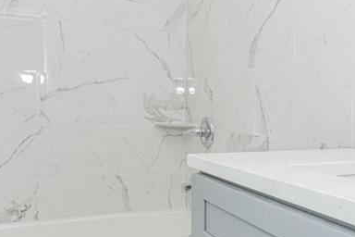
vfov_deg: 33.4
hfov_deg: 48.1
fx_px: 394
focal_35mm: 40
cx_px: 218
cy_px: 119
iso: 400
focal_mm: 10
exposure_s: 1/125
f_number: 8
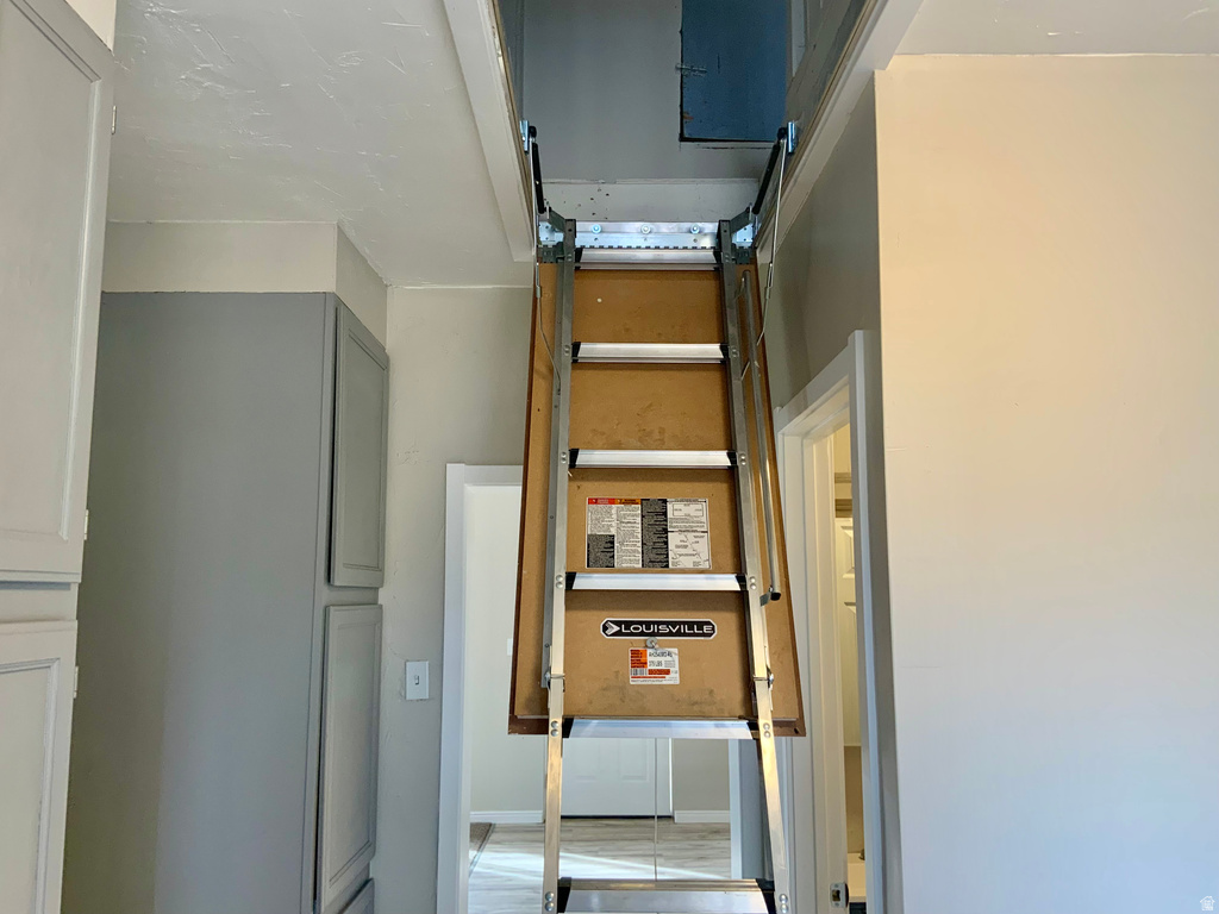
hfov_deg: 61.7
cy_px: 457
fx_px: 1021
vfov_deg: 48.2
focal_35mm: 29
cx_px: 610
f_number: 1.8
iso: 64
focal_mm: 3
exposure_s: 1/60
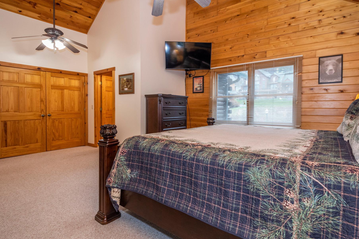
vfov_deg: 70.2
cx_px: 191
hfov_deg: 93.2
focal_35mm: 17
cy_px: 132
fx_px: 169
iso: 500
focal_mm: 10
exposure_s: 1/60
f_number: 4
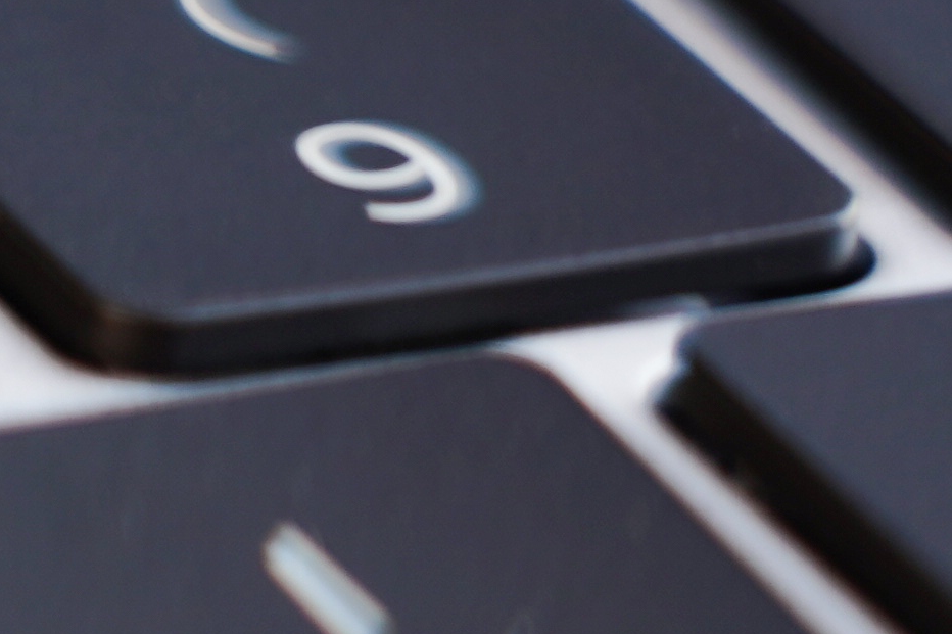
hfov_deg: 3.3
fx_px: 16339
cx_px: -2057
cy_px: 157
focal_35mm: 618
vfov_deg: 2.2
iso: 100
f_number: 4
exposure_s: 1/13
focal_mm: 96
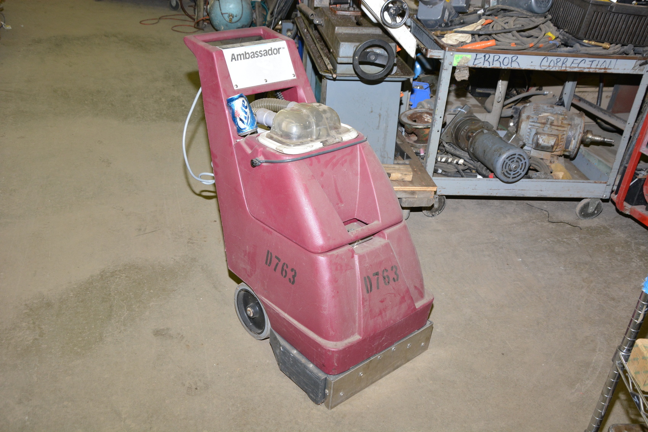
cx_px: 324
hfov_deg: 53.1
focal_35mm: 36
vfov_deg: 36.9
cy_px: 216
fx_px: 648
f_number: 7.1
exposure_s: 1/60
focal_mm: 24
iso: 800
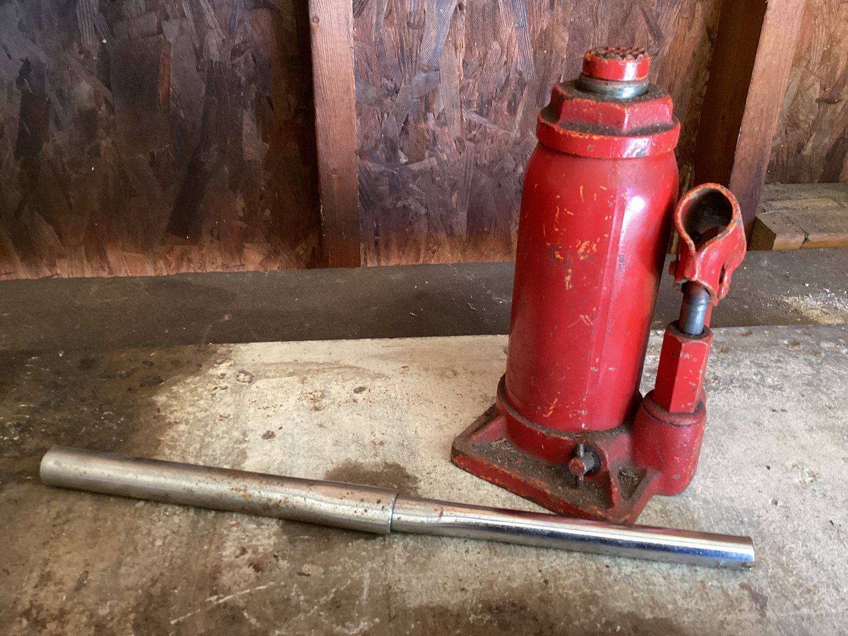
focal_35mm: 31
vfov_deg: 45.4
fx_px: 759
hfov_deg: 58.3
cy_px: 318
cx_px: 424
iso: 250
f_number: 2.4
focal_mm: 3.3
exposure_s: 1/50
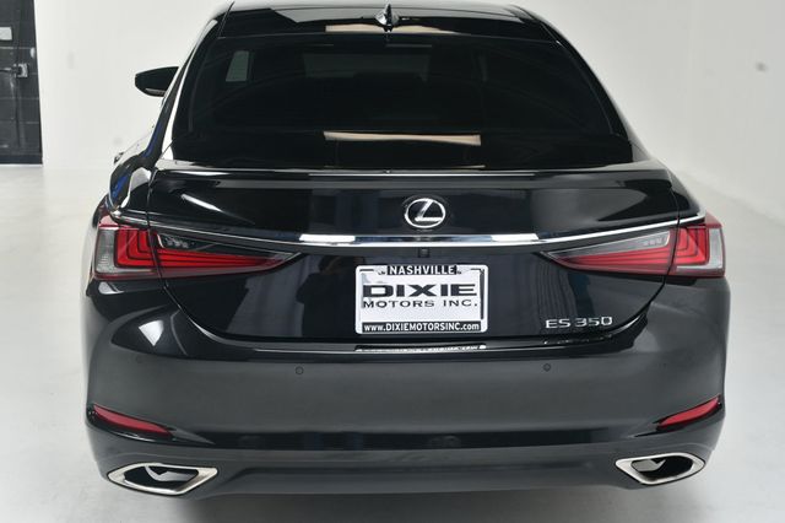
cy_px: 262
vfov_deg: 26.5
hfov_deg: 38.9
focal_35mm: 51
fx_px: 1111
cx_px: 392
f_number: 10
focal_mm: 34
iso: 100
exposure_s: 1/160
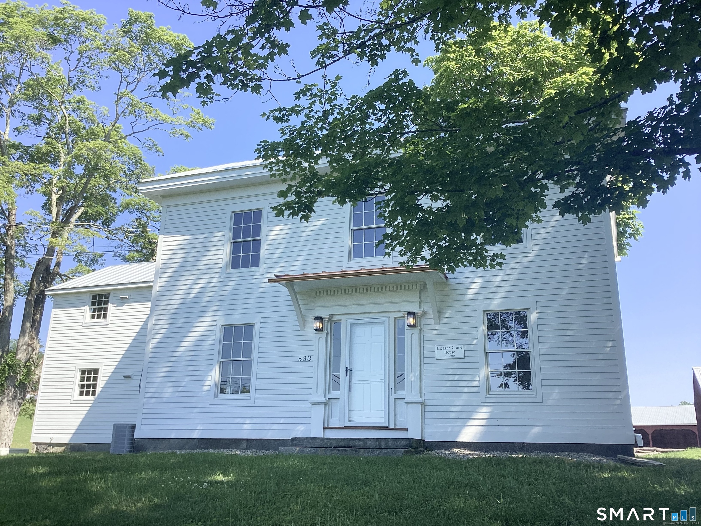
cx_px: 350
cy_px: 263
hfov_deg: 58.4
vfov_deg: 45.4
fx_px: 628
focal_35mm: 31
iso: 25
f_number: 2.4
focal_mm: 3.3
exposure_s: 1/485
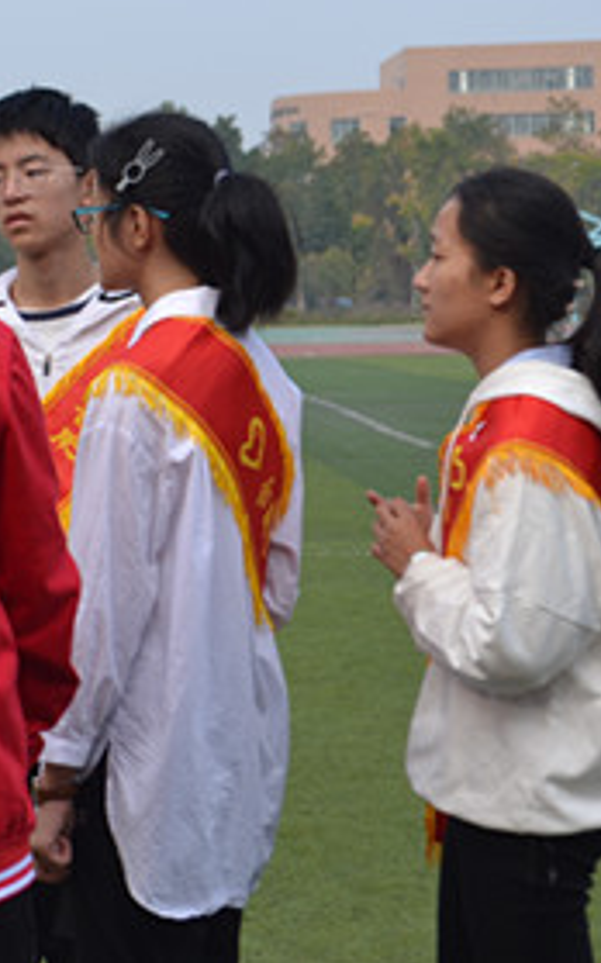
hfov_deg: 10.4
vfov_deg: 16.7
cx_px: -48
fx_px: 3281
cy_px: 292
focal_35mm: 125
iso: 100
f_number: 6.3
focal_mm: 38
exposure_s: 1/160
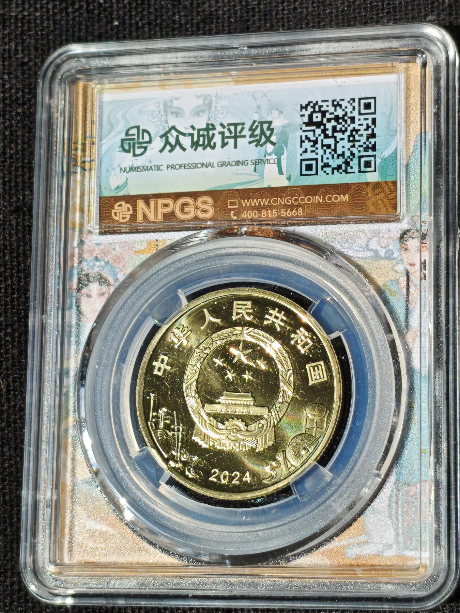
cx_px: 230
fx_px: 1807
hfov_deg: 14.5
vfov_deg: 19.3
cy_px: 306
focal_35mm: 102
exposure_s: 1/3252
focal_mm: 4.94
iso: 50
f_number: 1.5
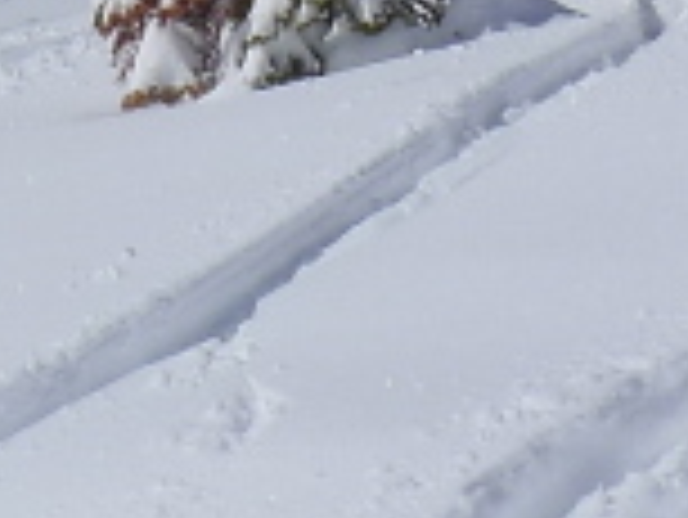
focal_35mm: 267
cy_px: -369
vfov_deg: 5.5
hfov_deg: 7.1
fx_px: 5311
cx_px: -836
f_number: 8
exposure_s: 1/1000
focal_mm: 8.5
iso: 80
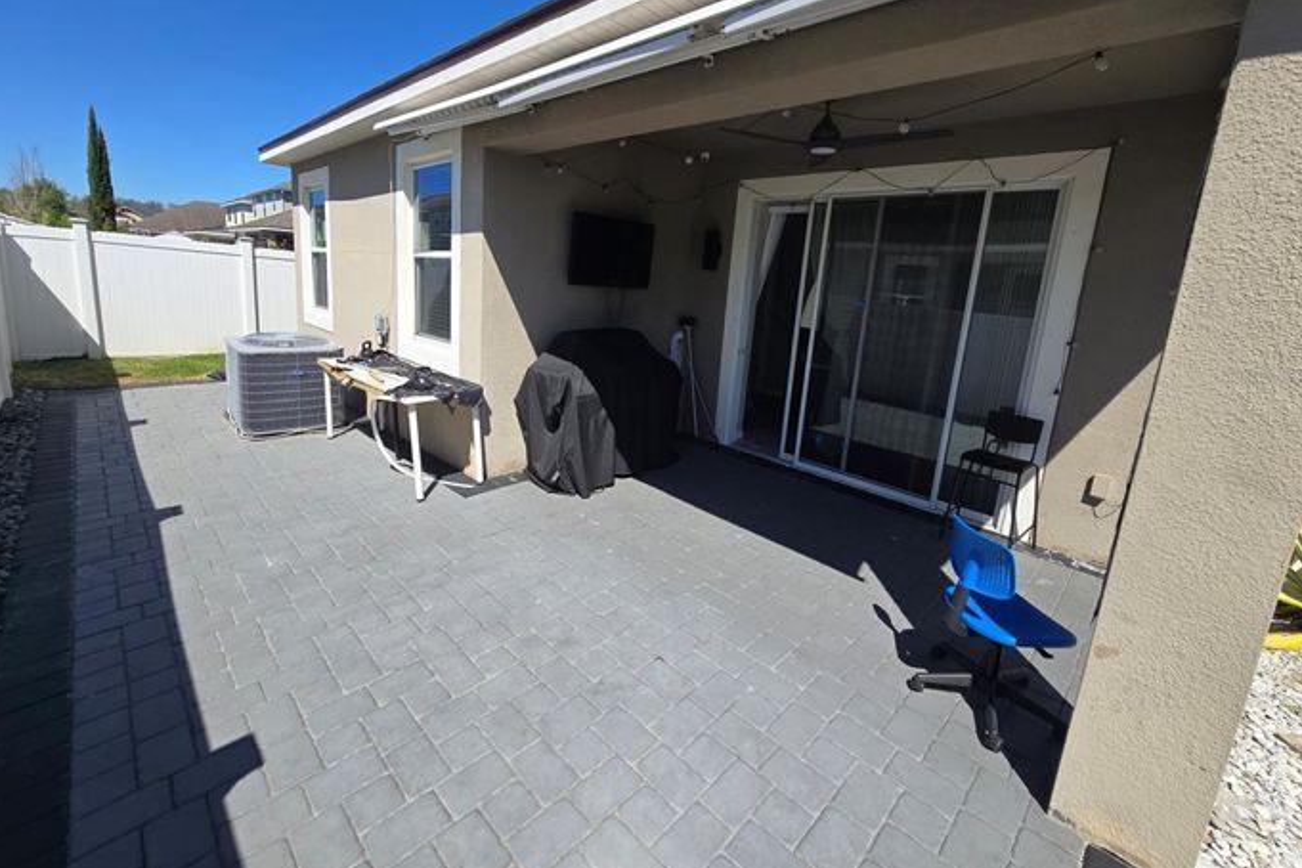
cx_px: 634
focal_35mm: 14
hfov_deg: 104.2
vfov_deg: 80.8
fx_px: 506
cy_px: 377
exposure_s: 1/2216
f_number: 2.2
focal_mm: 2.2
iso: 50
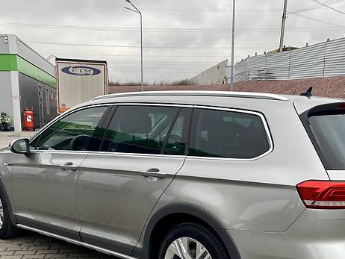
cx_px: 203
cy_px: 214
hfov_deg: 41.9
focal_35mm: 45
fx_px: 449
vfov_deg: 31.2
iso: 32
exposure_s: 1/192
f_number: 1.8
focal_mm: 4.2
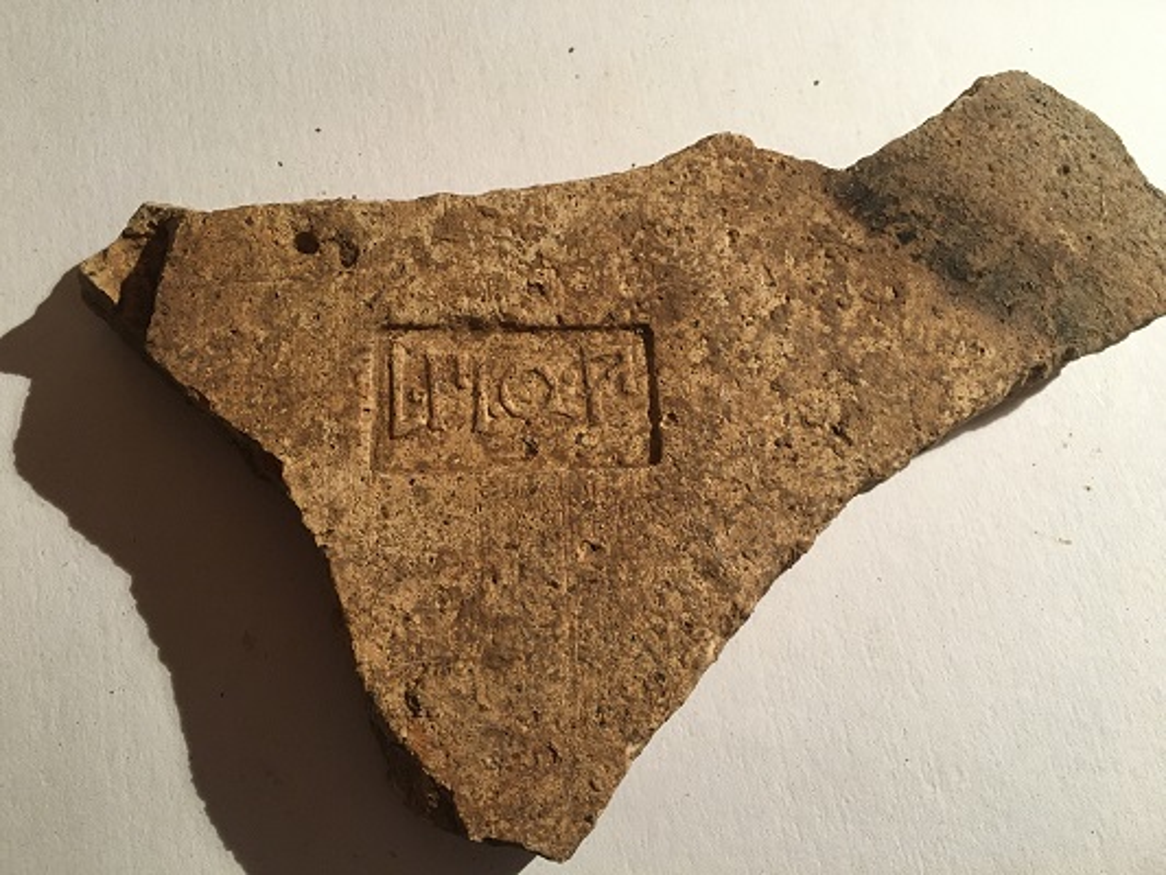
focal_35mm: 29
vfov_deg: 48.2
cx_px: 583
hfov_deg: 61.6
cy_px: 438
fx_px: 977
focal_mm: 4.15
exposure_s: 1/33
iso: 160
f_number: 2.2
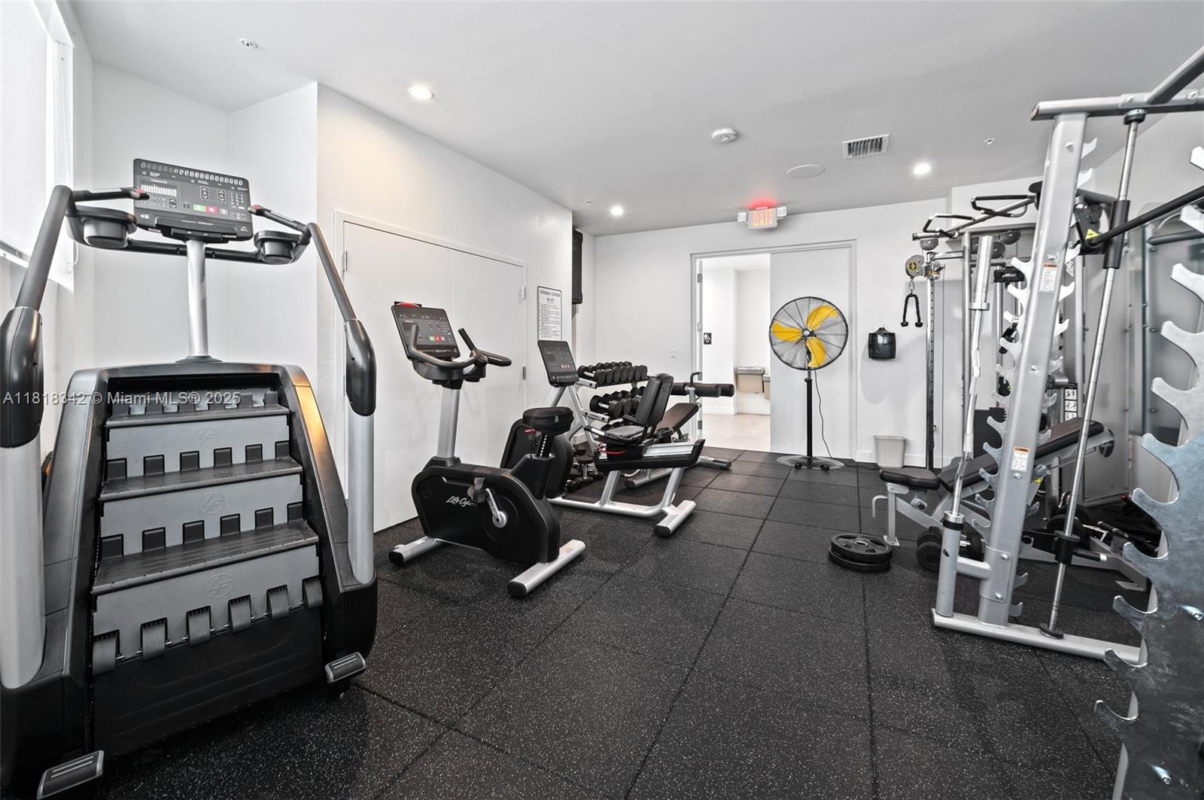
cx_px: 602
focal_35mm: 14
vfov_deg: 81.1
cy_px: 400
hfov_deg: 104.3
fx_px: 468
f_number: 8
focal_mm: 14
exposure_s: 1.6
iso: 200
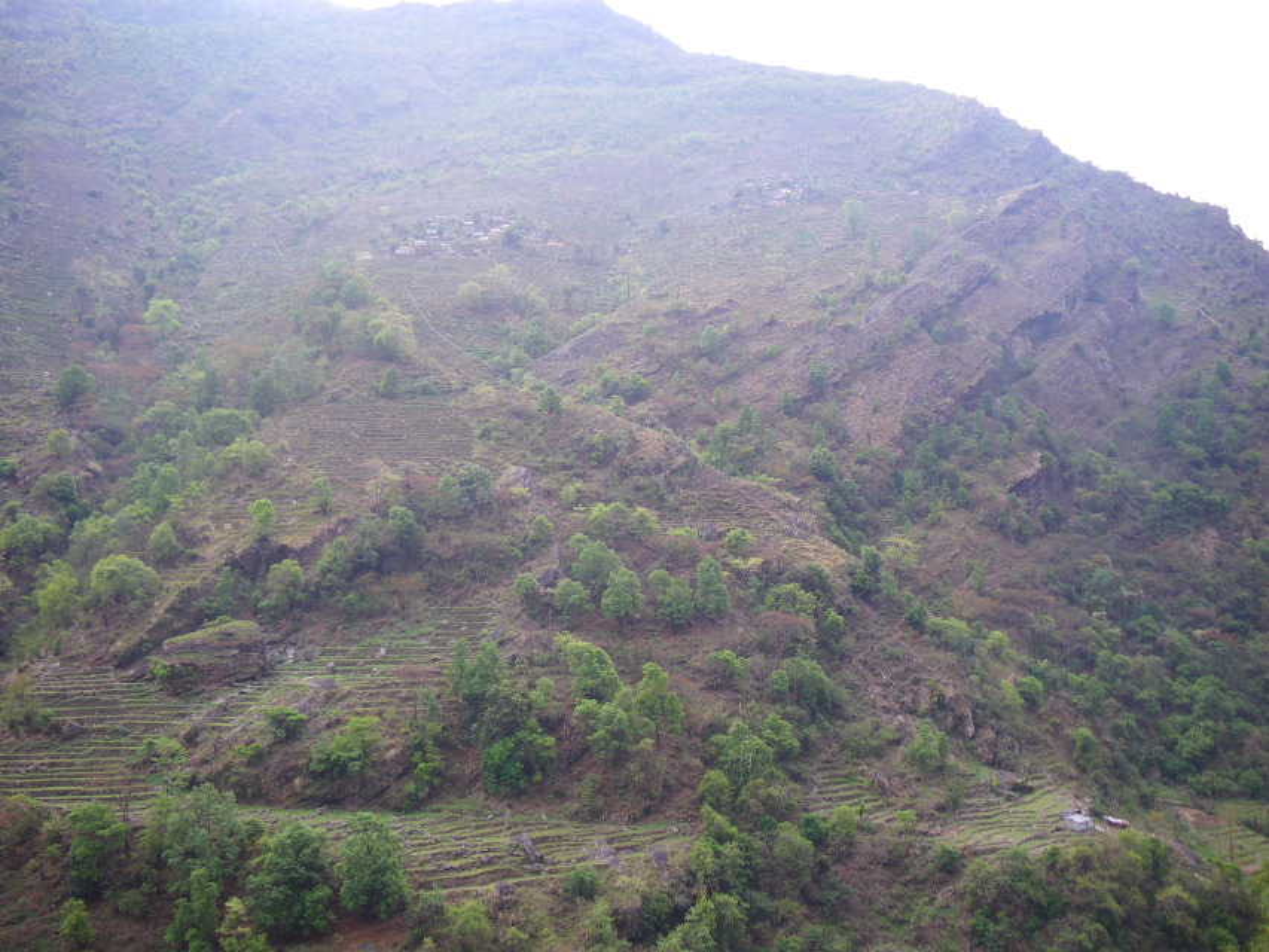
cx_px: 634
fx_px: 1027
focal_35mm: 28
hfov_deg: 63.4
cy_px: 476
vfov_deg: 49.8
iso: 50
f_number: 3.5
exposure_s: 1/60
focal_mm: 5
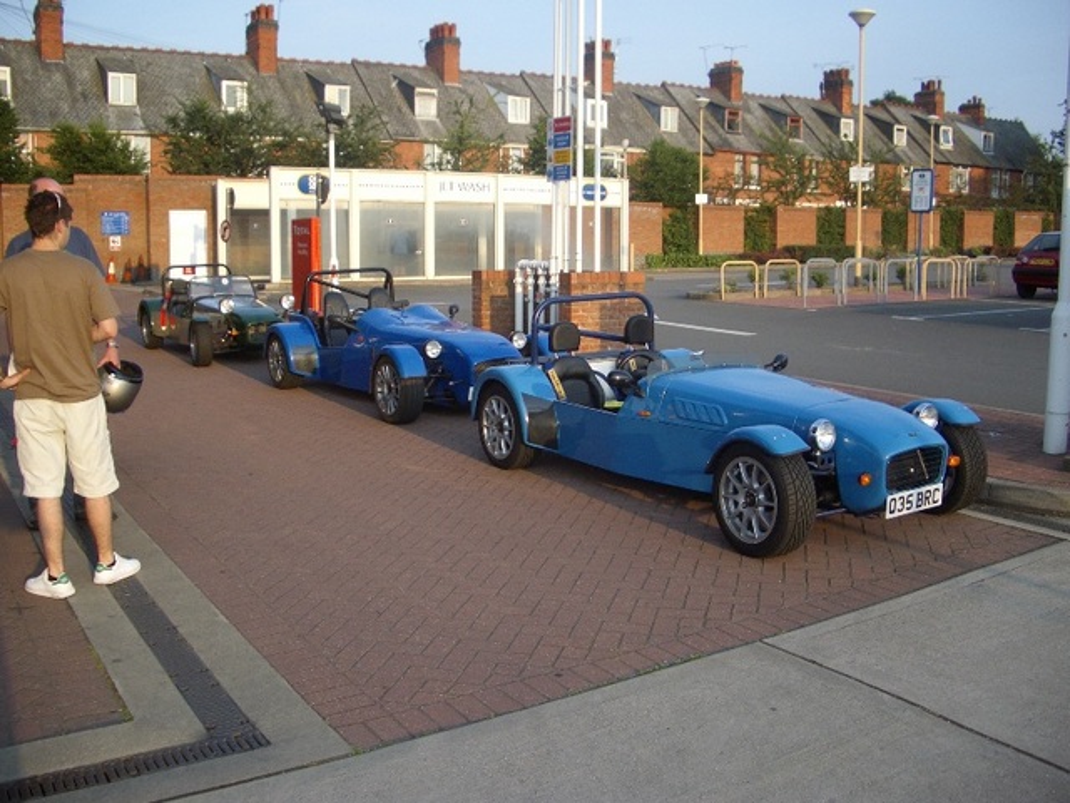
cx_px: 535
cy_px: 402
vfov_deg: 40.7
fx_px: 1082
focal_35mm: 35
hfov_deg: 52.6
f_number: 2.6
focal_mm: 5.8
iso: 50
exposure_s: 1/400
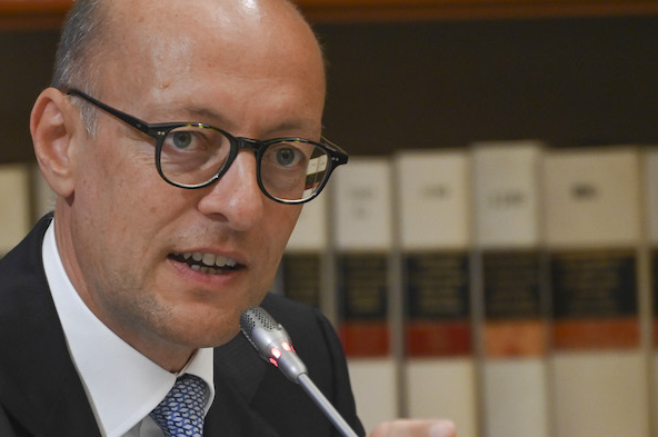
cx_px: 180
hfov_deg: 4.1
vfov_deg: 2.7
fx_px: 9254
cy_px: 274
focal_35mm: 507
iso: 3200
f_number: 5.6
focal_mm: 300
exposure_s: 1/100
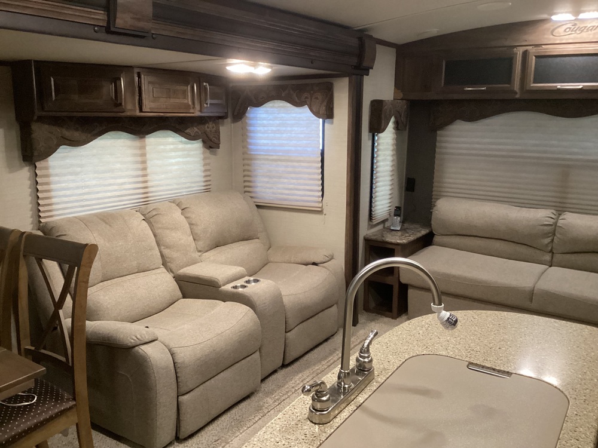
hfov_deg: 58.4
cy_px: 224
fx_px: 536
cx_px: 299
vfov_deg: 45.4
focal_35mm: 31
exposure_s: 1/33
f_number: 2.4
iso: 400
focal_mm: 3.3
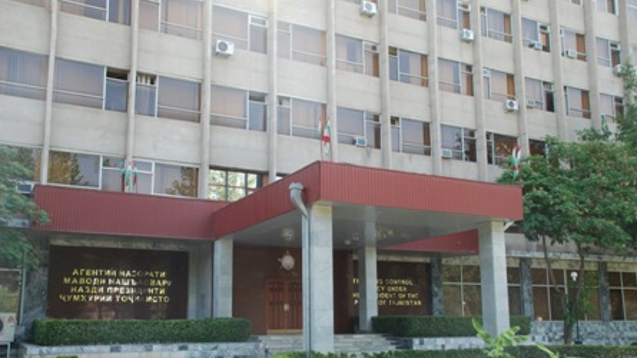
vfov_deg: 31.1
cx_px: 319
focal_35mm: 38
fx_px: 642
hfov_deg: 52.8
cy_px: 213
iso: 200
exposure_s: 1/125
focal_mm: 24
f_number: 5.6
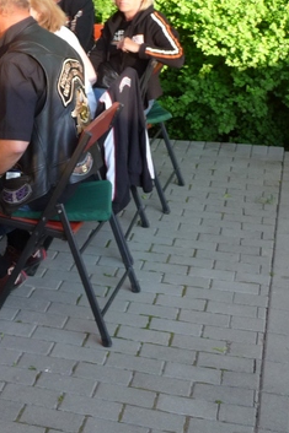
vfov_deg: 29.8
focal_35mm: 66
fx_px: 795
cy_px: 87
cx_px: -4
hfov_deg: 19.9
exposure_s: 1/50
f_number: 3.3
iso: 100
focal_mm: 4.7
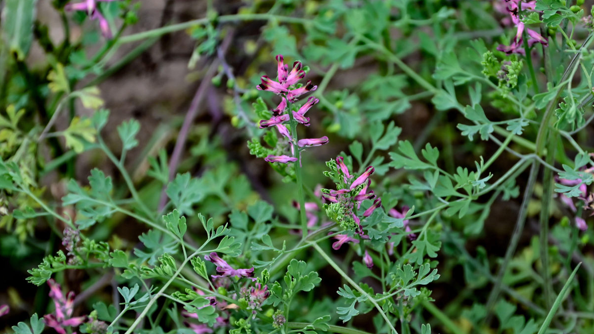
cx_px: 297
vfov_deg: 6.4
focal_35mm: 189
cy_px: 197
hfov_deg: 11.4
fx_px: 2977
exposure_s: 1/250
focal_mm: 120
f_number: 6
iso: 220
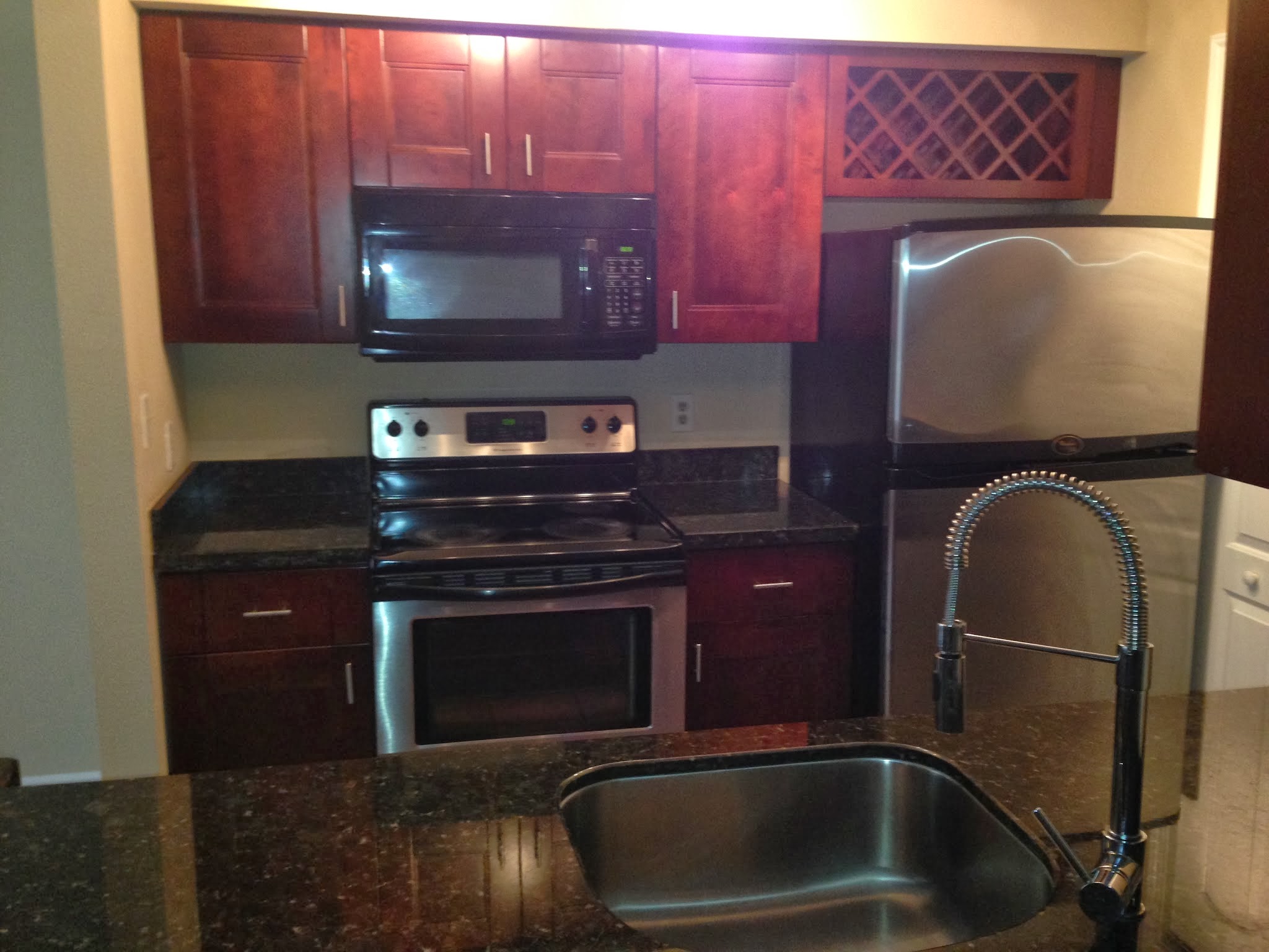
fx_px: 1210
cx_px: 634
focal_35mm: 33
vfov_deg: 42.9
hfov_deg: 55.4
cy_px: 476
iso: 200
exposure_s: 1/20
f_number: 2.4
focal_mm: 4.12
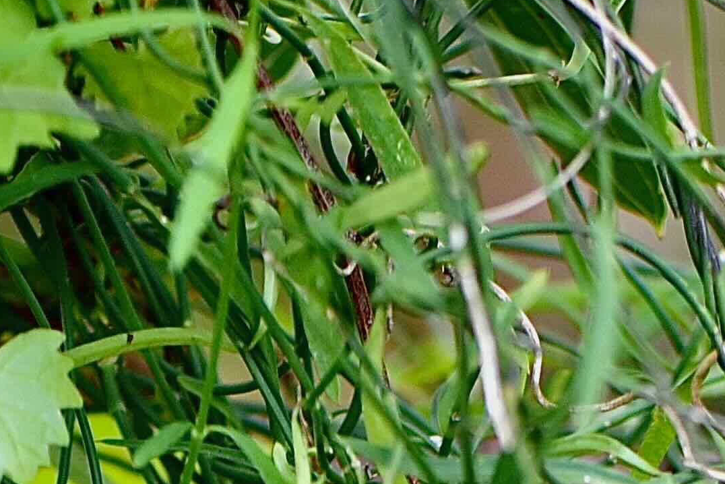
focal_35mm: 410
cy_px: 859
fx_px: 8259
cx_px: 658
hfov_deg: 5.0
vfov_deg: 3.3
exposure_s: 1/320
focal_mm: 105
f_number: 4.5
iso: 500
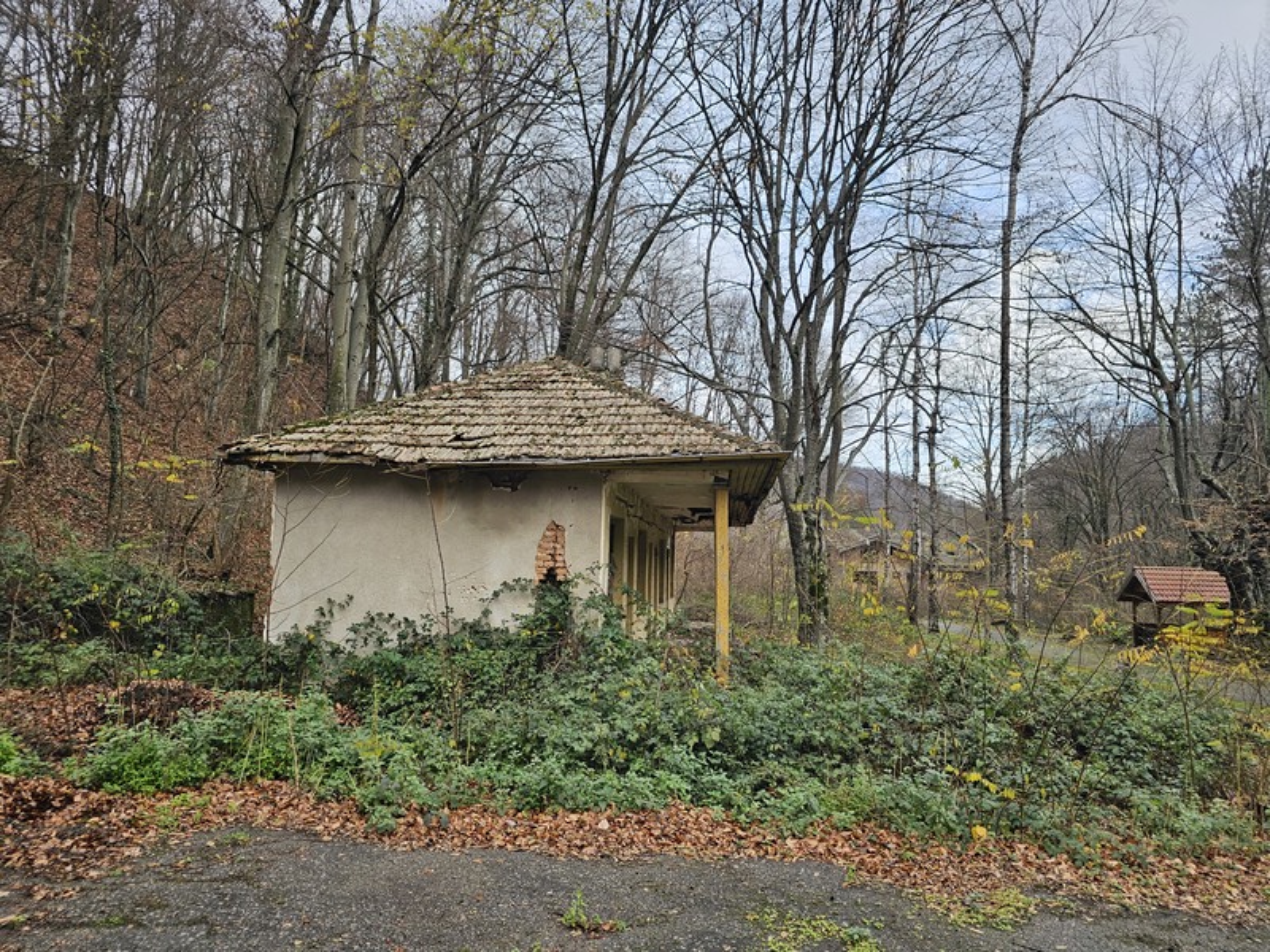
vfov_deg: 58.9
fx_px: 844
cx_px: 635
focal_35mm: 23
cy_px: 476
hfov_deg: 73.9
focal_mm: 6.3
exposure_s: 1/225
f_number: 1.7
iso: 20
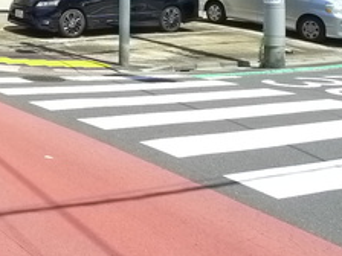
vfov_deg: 18.5
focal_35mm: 75
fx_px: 741
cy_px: -56
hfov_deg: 22.6
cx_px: -130
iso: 400
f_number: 4
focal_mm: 5.1
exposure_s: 1/640
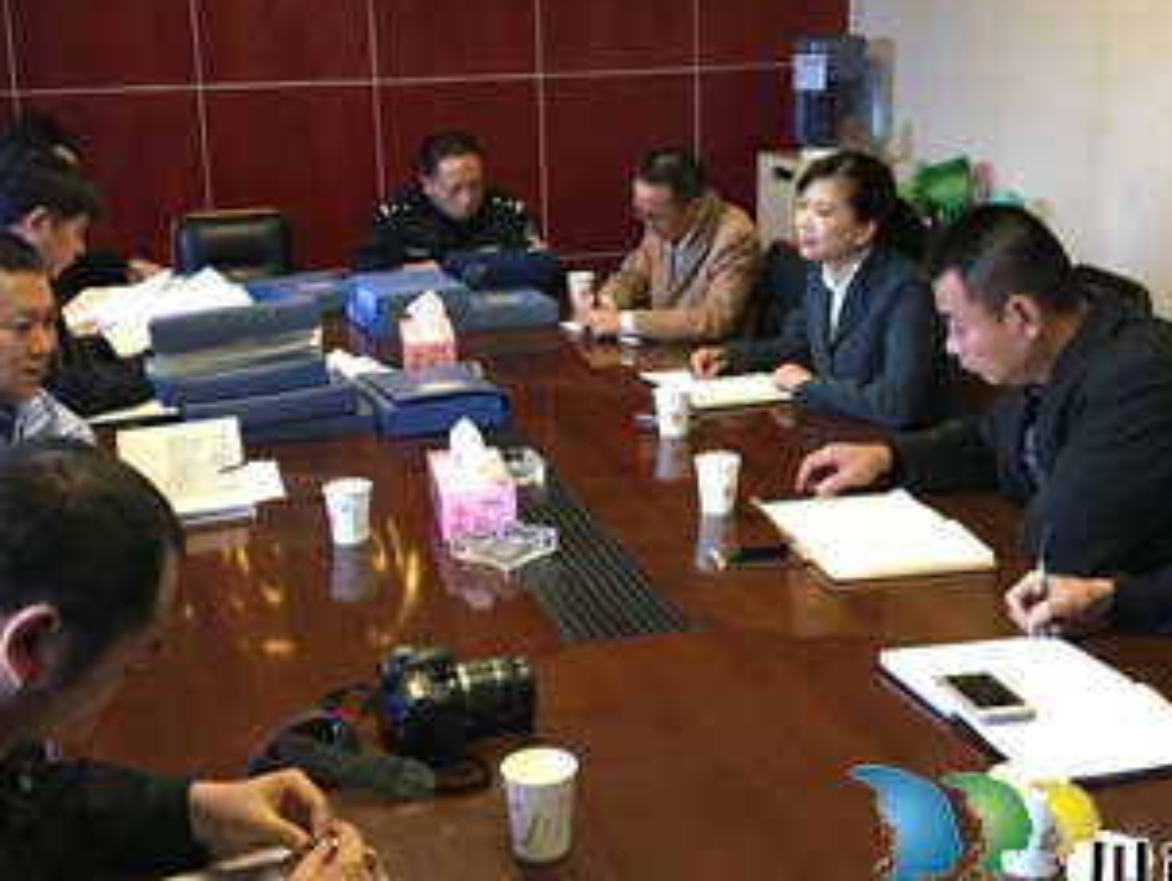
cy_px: 336
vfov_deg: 30.2
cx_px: 598
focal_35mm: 48
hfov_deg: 39.6
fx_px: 1626
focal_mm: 4.15
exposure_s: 1/25
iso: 200
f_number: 2.2
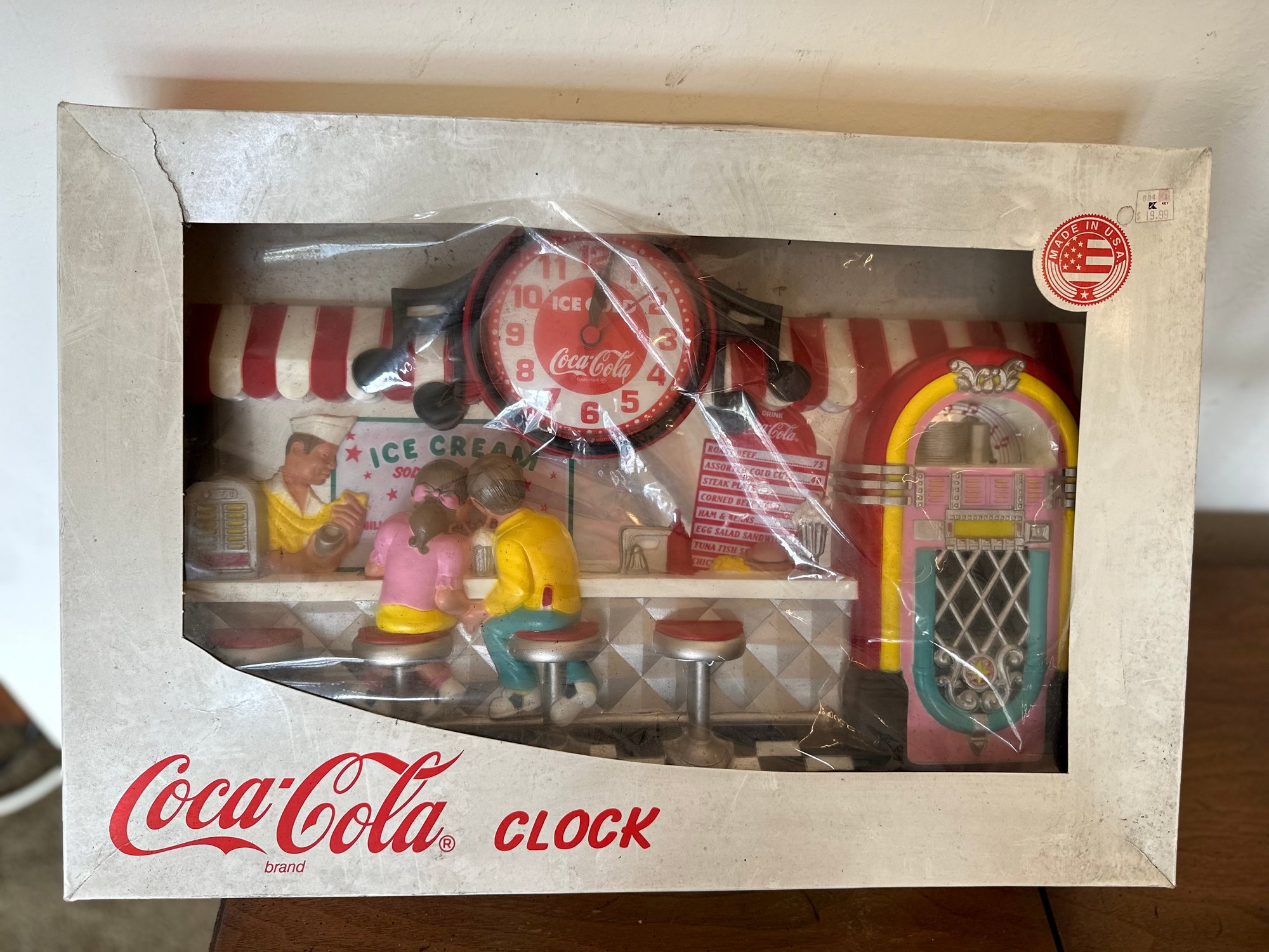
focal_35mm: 24
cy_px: 476
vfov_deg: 56.8
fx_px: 880
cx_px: 634
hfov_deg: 71.6
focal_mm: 6.86
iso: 125
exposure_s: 1/120
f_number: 1.78
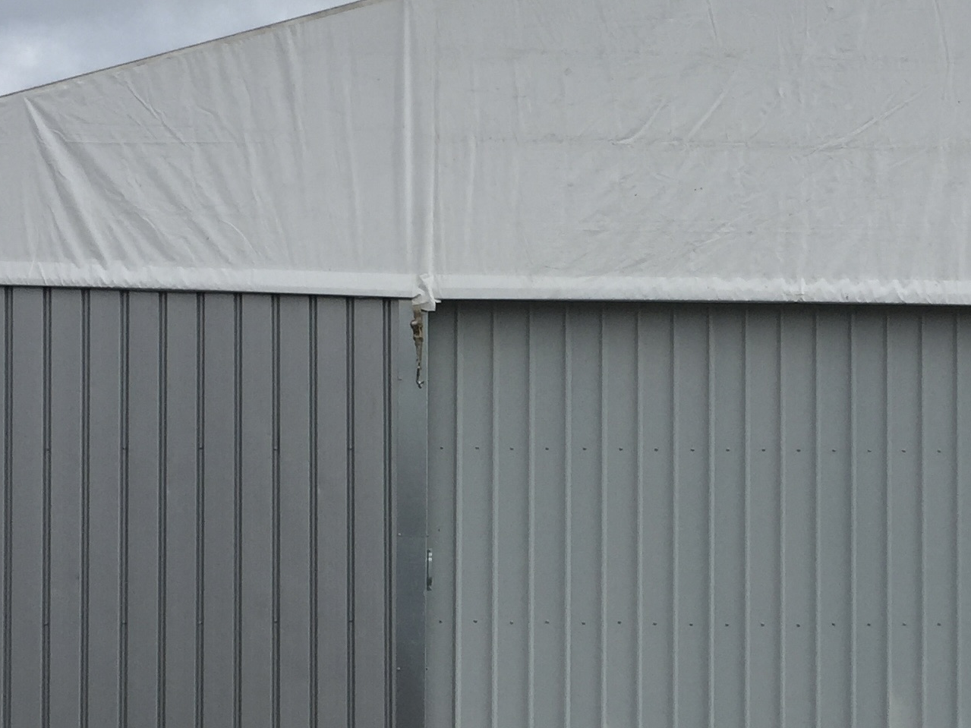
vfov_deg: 19.8
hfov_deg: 26.2
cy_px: 491
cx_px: 610
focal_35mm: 74
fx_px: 2076
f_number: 2.2
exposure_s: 1/2326
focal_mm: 4.15
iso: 32
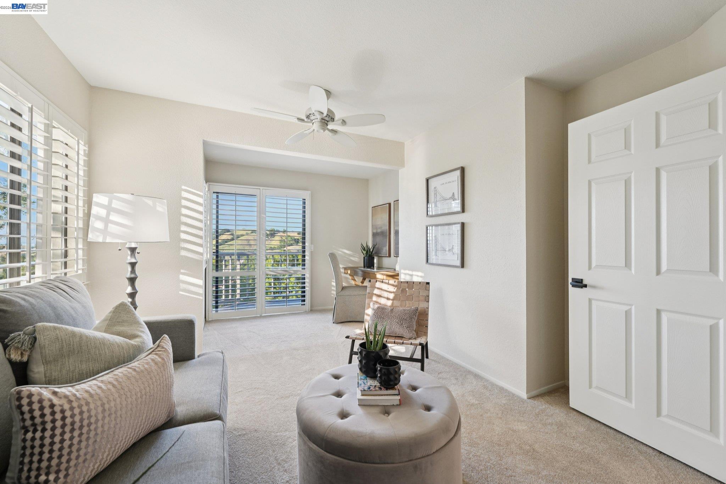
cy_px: 242
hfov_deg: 104.3
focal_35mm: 14
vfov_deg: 81.2
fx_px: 282
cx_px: 363
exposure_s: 1/25
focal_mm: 14
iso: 640
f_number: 9
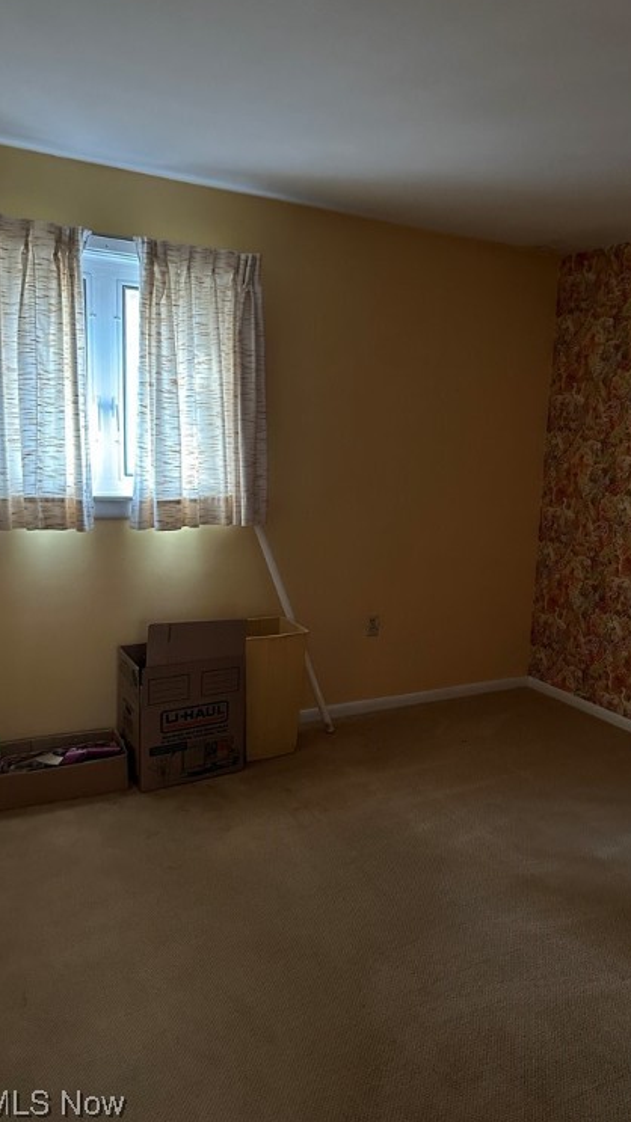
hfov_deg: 42.4
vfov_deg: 69.9
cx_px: 411
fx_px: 804
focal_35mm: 27
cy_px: 558
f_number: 1.78
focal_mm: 6.86
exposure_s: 1/30
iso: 1000
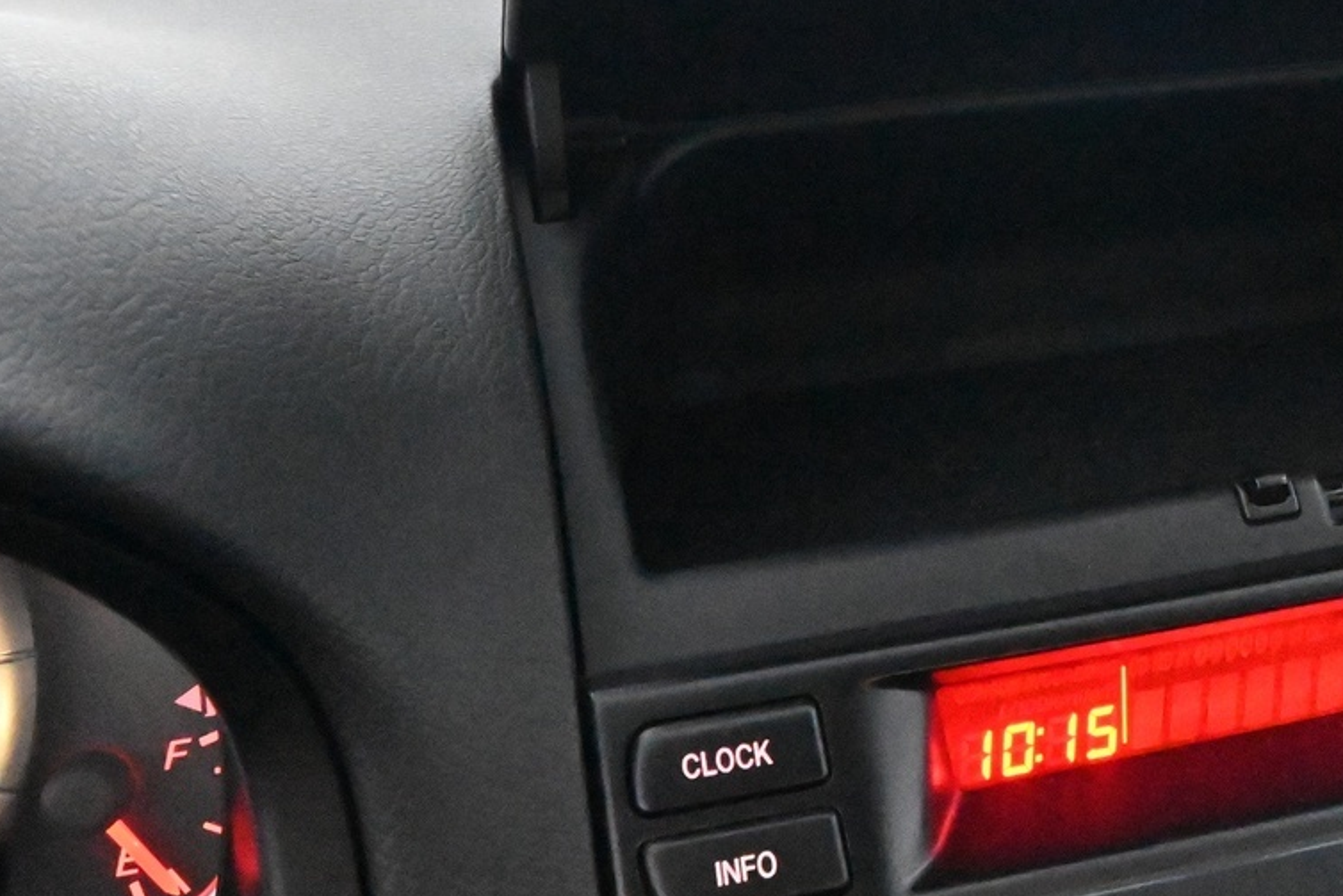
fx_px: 2164
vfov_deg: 23.0
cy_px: 160
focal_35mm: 58
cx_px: 1149
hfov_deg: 33.1
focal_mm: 18
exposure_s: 1/30
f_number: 9
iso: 22800
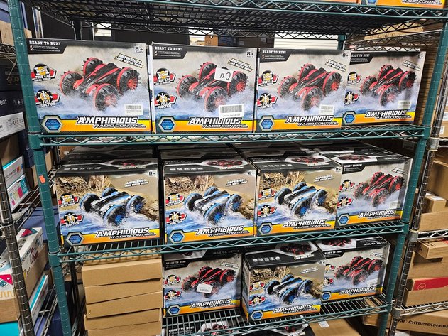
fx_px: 298
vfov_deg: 58.9
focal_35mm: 23
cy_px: 168
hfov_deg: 73.9
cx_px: 224
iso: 640
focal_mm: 5.4
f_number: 1.8
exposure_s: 1/60
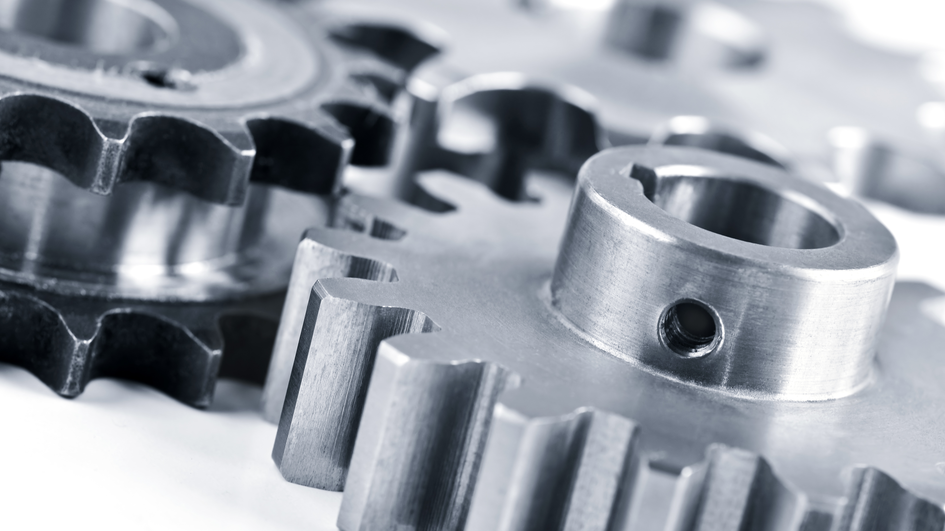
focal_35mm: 166
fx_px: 4148
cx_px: 473
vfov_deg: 7.3
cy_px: 219
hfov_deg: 13.0
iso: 200
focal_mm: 105
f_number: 7.1
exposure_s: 1/20
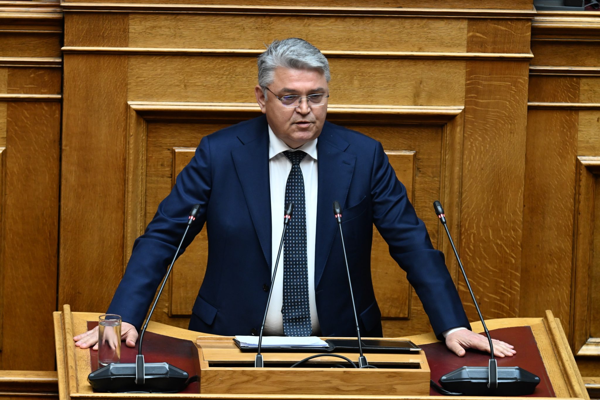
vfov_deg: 3.9
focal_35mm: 350
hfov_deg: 5.9
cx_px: 300
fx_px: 5832
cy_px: 200
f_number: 6
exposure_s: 1/250
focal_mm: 350
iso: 3200
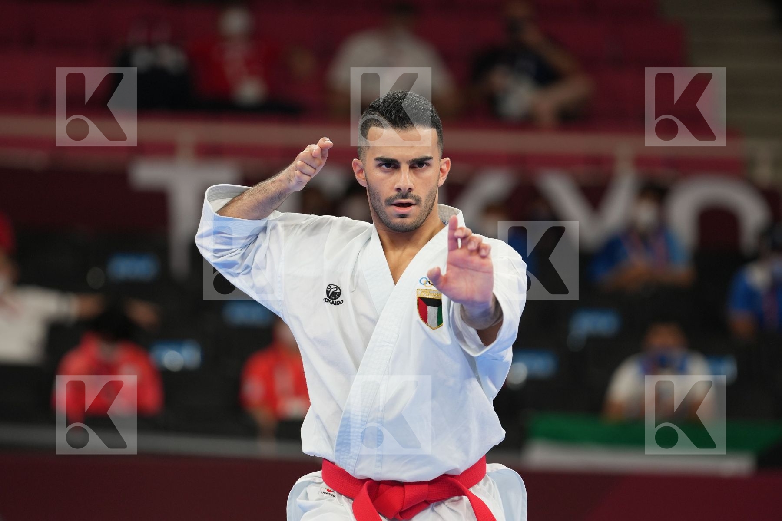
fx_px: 6212
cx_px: 391
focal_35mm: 286
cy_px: 260
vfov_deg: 4.8
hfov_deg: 7.2
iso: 400
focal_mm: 191
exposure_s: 1/500
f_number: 2.8
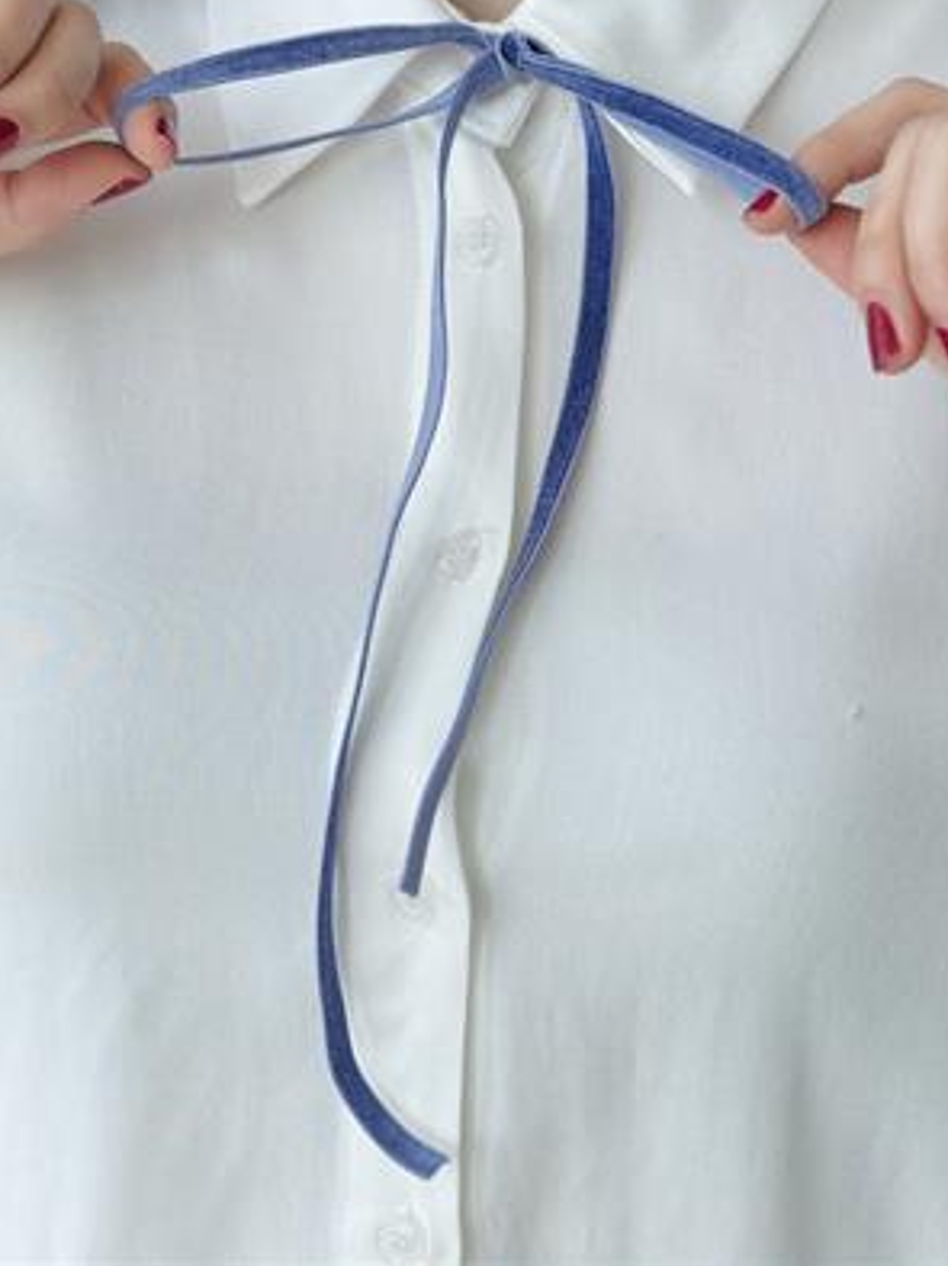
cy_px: 413
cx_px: 533
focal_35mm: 65
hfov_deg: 22.6
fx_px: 2376
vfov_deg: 29.6
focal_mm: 6.86
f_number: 1.78
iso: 80
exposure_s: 1/980
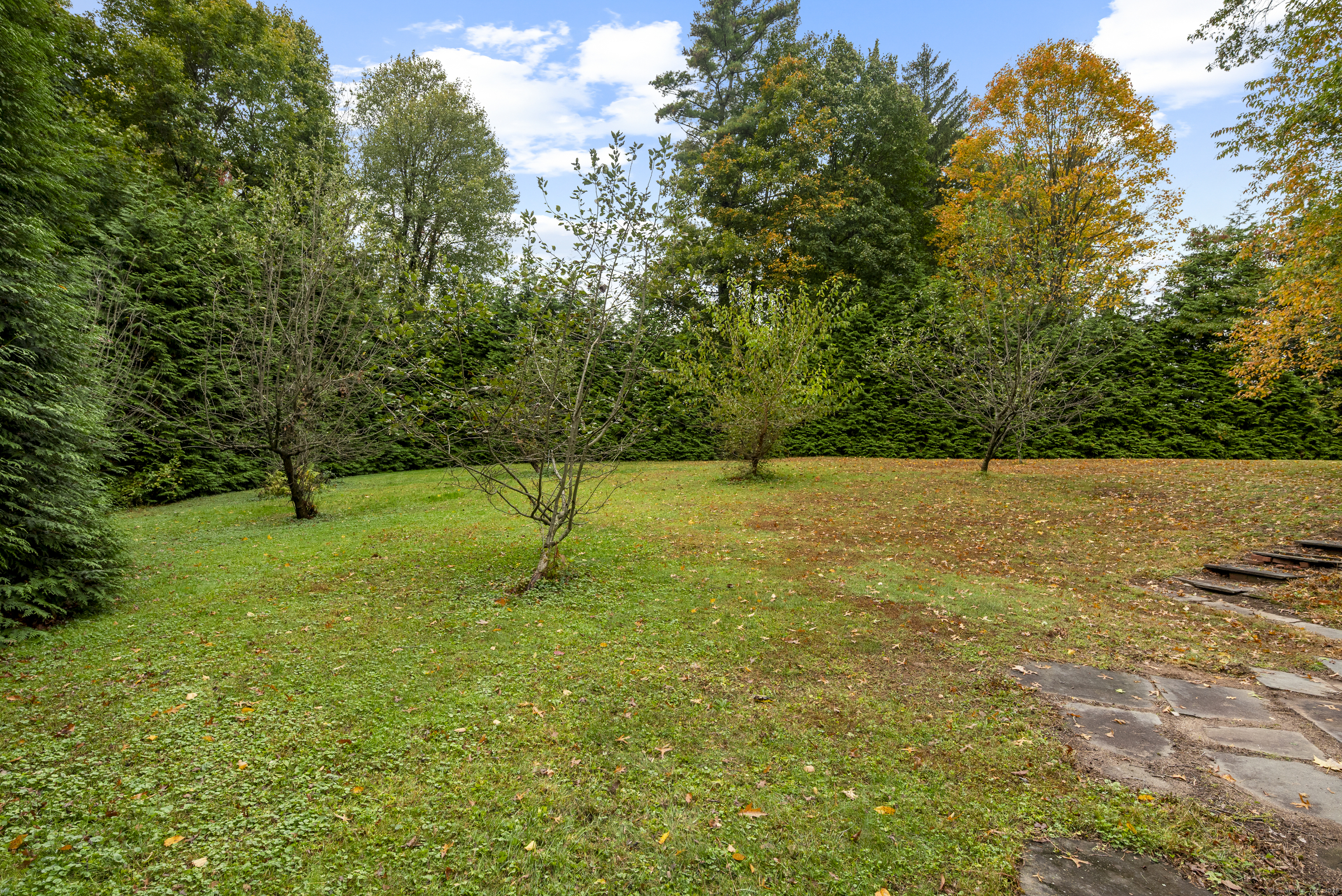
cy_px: 448
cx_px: 671
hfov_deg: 95.0
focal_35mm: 16
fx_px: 615
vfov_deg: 72.1
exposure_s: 1/125
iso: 400
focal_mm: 16.5
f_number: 8
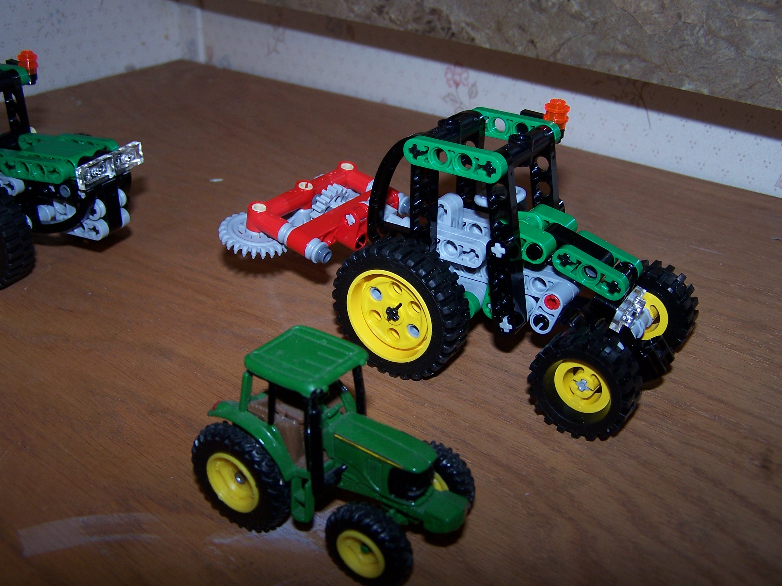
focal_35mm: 38
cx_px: 391
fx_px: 858
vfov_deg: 37.7
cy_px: 293
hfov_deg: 49.0
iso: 80
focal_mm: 6.3
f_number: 2.8
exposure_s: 1/60
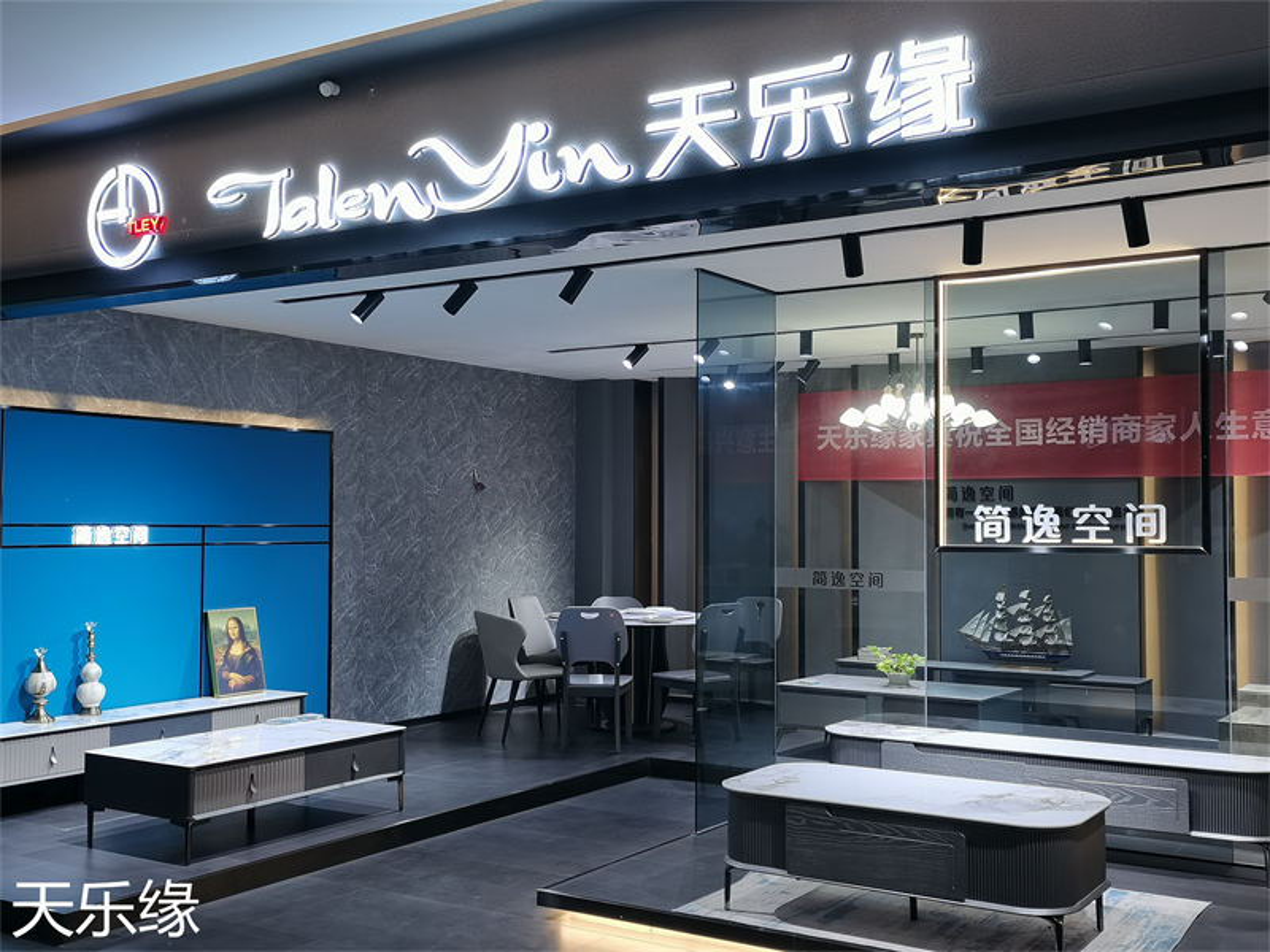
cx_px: 635
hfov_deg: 51.4
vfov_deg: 39.7
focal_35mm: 36
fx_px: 1321
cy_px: 476
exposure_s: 1/100
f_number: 1.8
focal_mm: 5.58
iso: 100
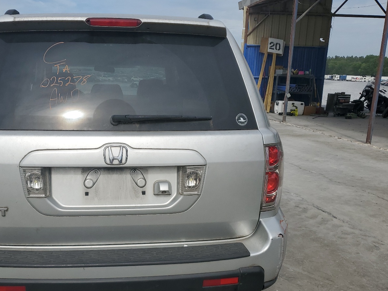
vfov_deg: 40.5
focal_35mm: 35
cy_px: 174
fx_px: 392
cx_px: 133
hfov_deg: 51.8
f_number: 1.5
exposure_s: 1/5000
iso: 50
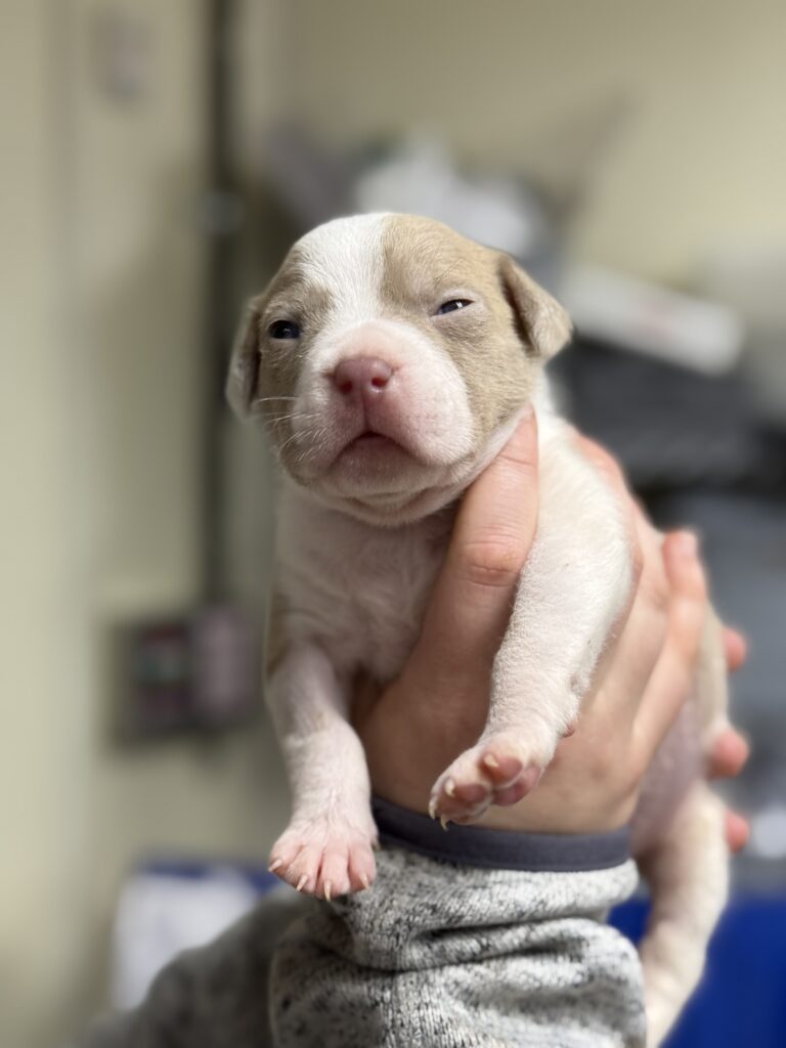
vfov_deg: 39.7
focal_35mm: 48
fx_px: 1453
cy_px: 524
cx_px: 393
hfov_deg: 30.3
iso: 125
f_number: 1.78
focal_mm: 6.76
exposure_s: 1/60
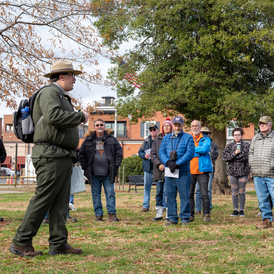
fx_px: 573
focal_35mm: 64
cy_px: 137
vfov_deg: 26.9
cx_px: 145
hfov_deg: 26.9
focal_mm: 50
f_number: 9
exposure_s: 1/250
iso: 400
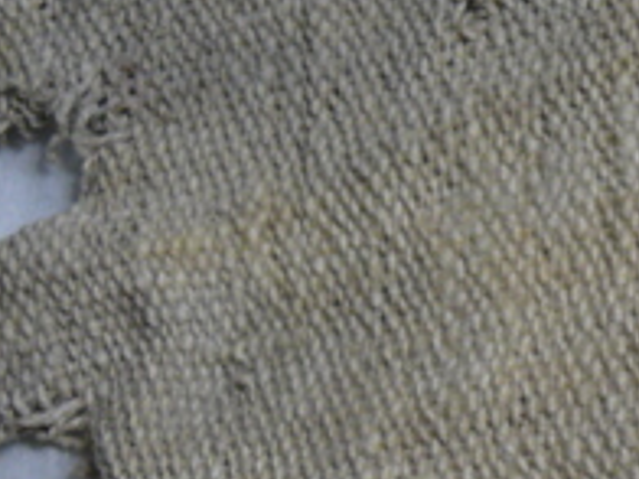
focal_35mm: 159
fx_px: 2935
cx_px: 1213
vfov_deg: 9.3
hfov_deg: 11.4
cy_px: 215
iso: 125
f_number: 2.8
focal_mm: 8.3
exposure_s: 1/30
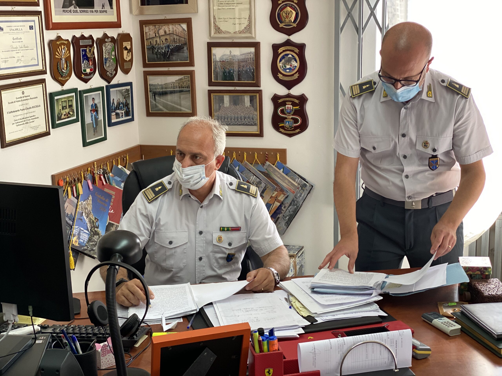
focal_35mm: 52
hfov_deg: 36.8
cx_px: 251
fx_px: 754
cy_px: 188
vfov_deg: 28.0
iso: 125
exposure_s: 1/100
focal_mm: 6
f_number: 2
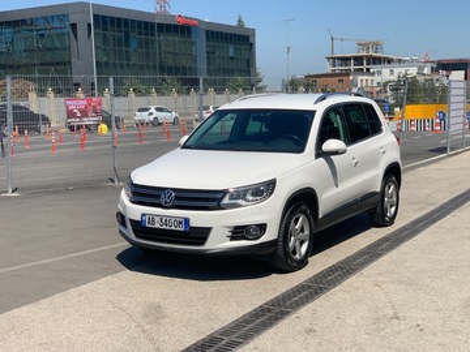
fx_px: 706
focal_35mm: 52
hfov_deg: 36.8
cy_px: 176
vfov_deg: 28.0
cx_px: 235
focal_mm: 6
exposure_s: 1/1996
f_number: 2.4
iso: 16
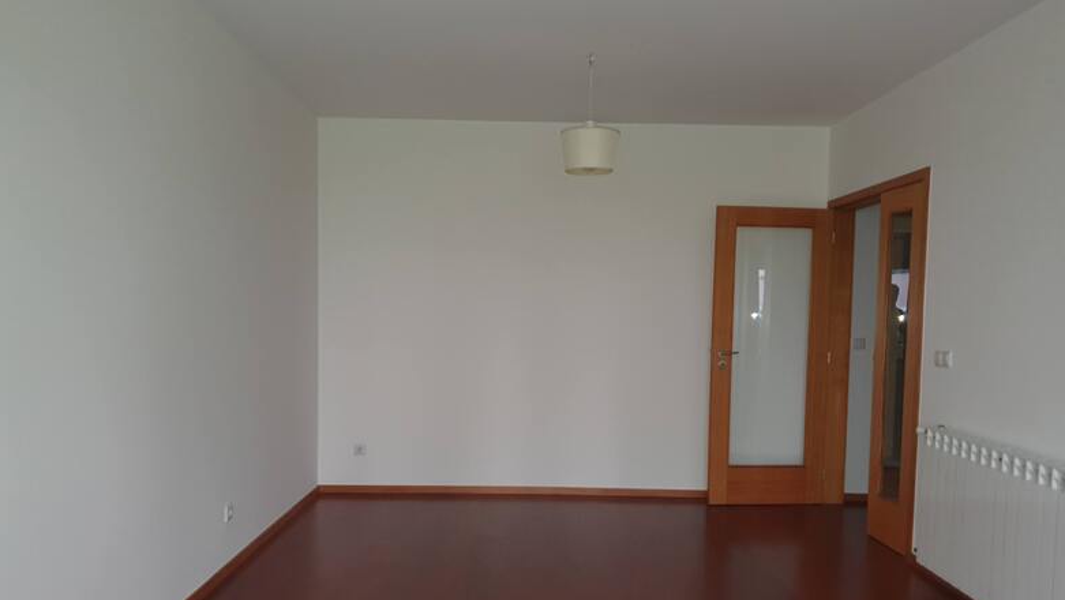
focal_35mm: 29
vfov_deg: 40.0
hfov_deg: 66.0
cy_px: 365
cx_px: 543
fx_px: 819
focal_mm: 4.32
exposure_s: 1/19
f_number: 1.5
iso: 125
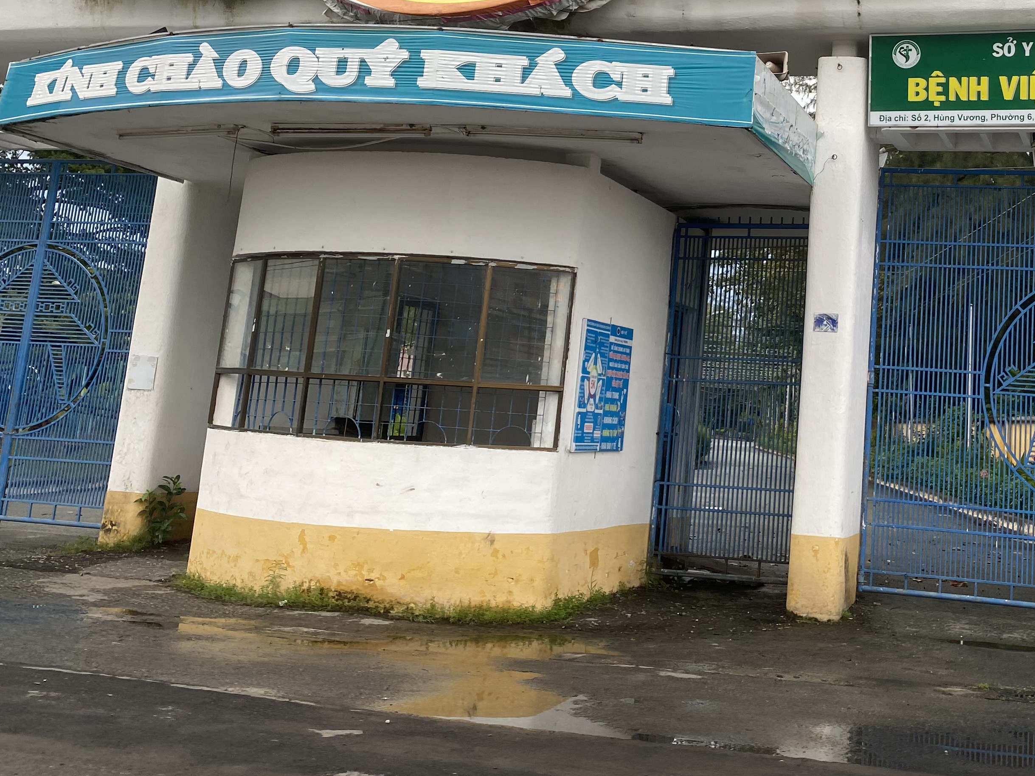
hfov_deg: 42.2
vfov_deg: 32.9
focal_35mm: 43
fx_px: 1286
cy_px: 186
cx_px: 802
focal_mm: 4.25
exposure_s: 1/121
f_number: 1.8
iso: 40
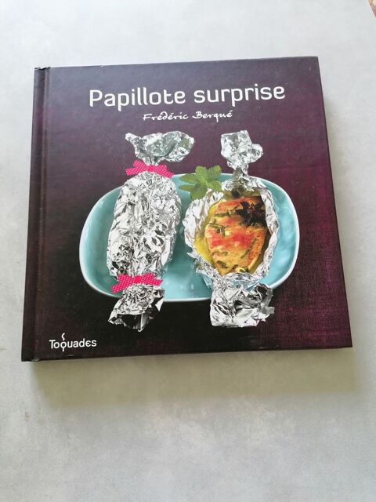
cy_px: 251
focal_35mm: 27
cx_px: 188
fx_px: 391
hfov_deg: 51.4
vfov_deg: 65.3
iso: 250
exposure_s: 1/33.3
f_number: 1.8
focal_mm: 4.75
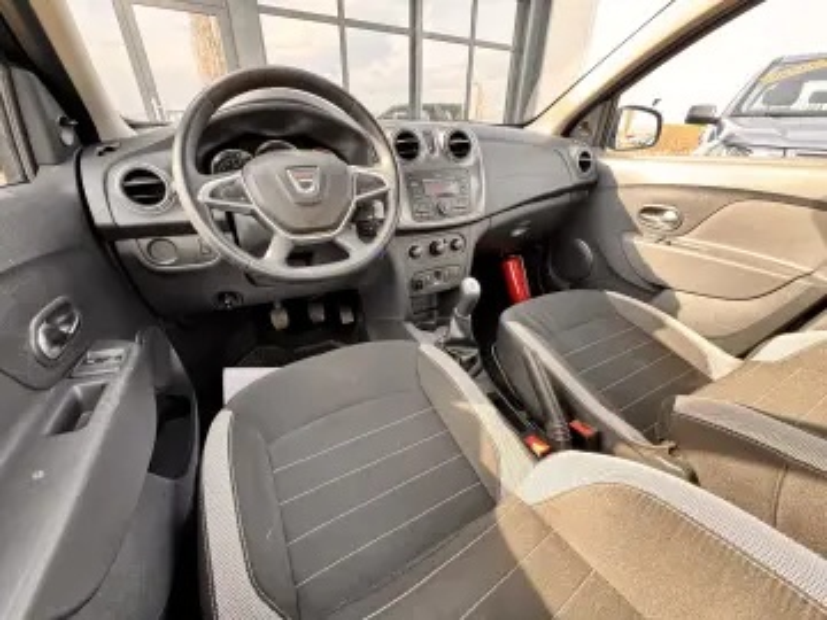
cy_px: 310
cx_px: 414
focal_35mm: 14
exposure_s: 1/99
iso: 200
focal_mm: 2.22
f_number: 2.2
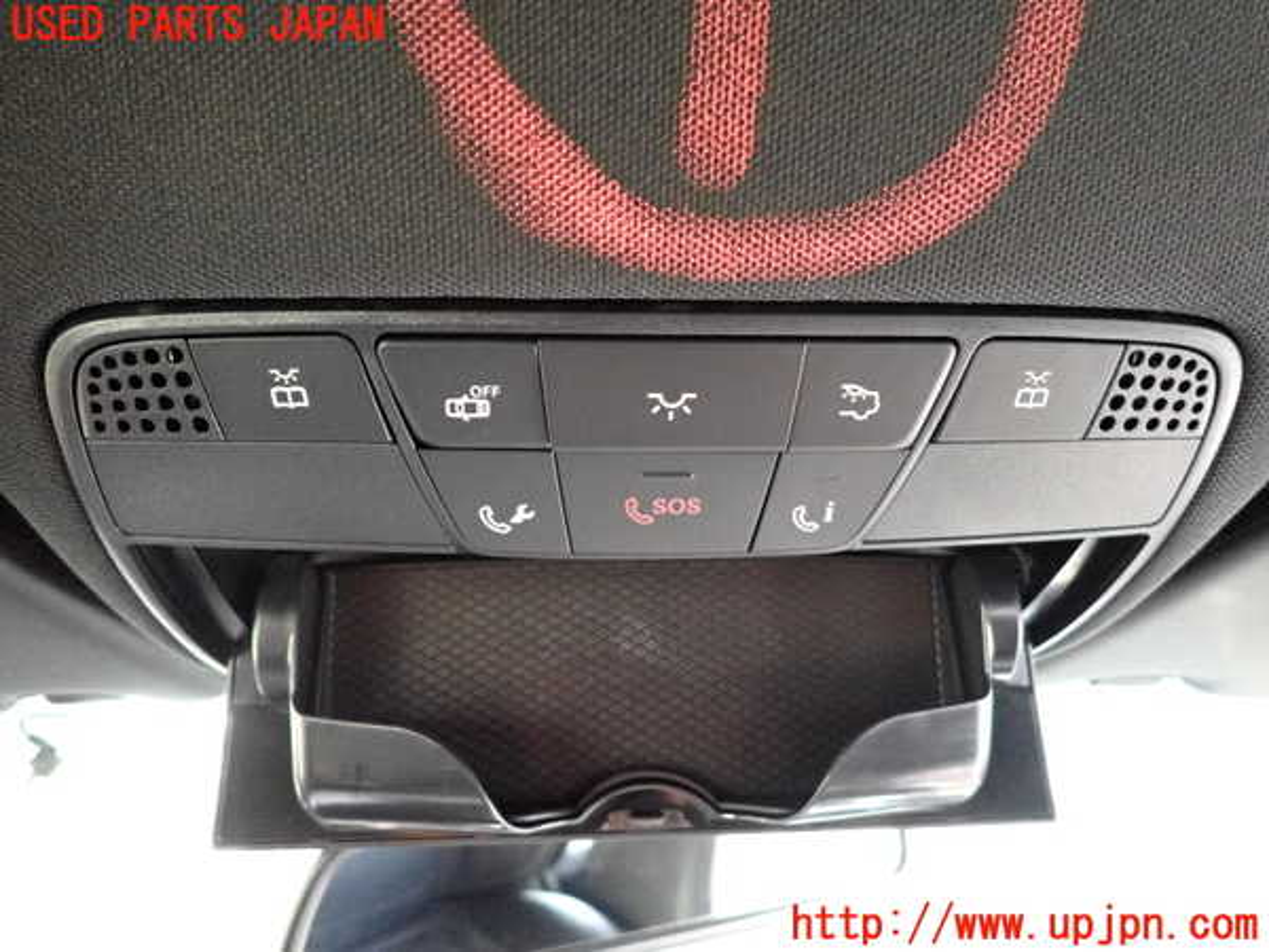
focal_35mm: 25
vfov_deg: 54.9
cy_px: 476
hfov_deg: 69.4
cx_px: 634
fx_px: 916
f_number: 2
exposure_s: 1/125
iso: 2500
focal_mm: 4.5
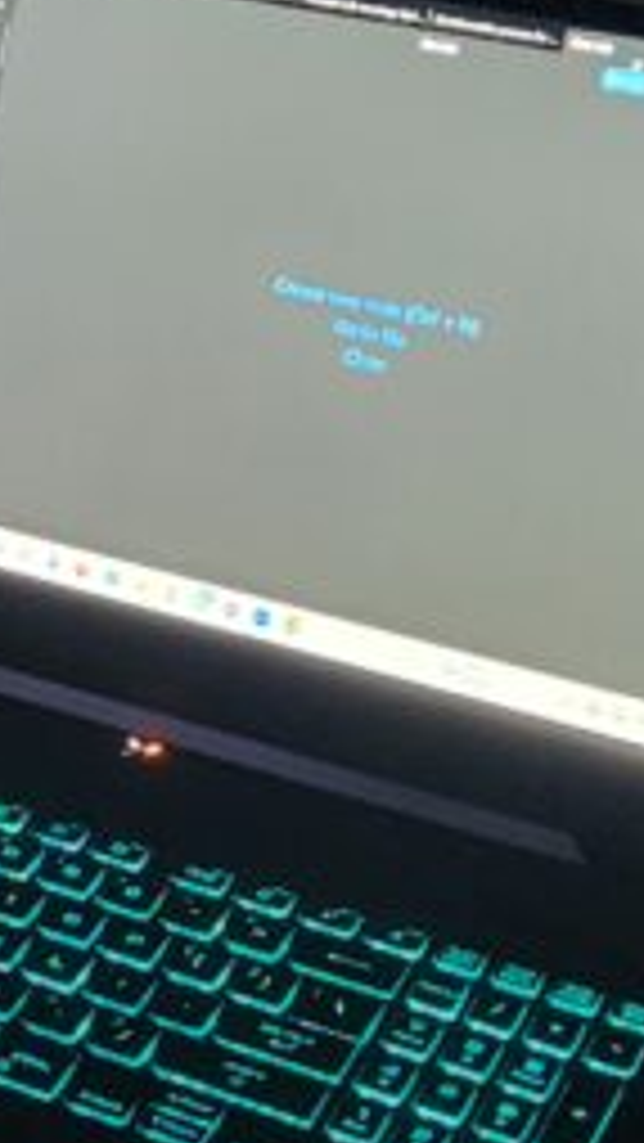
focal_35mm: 108
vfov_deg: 19.6
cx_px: -270
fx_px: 3276
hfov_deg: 10.9
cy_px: 234
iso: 1000
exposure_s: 1/24
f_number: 1.8
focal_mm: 5.4
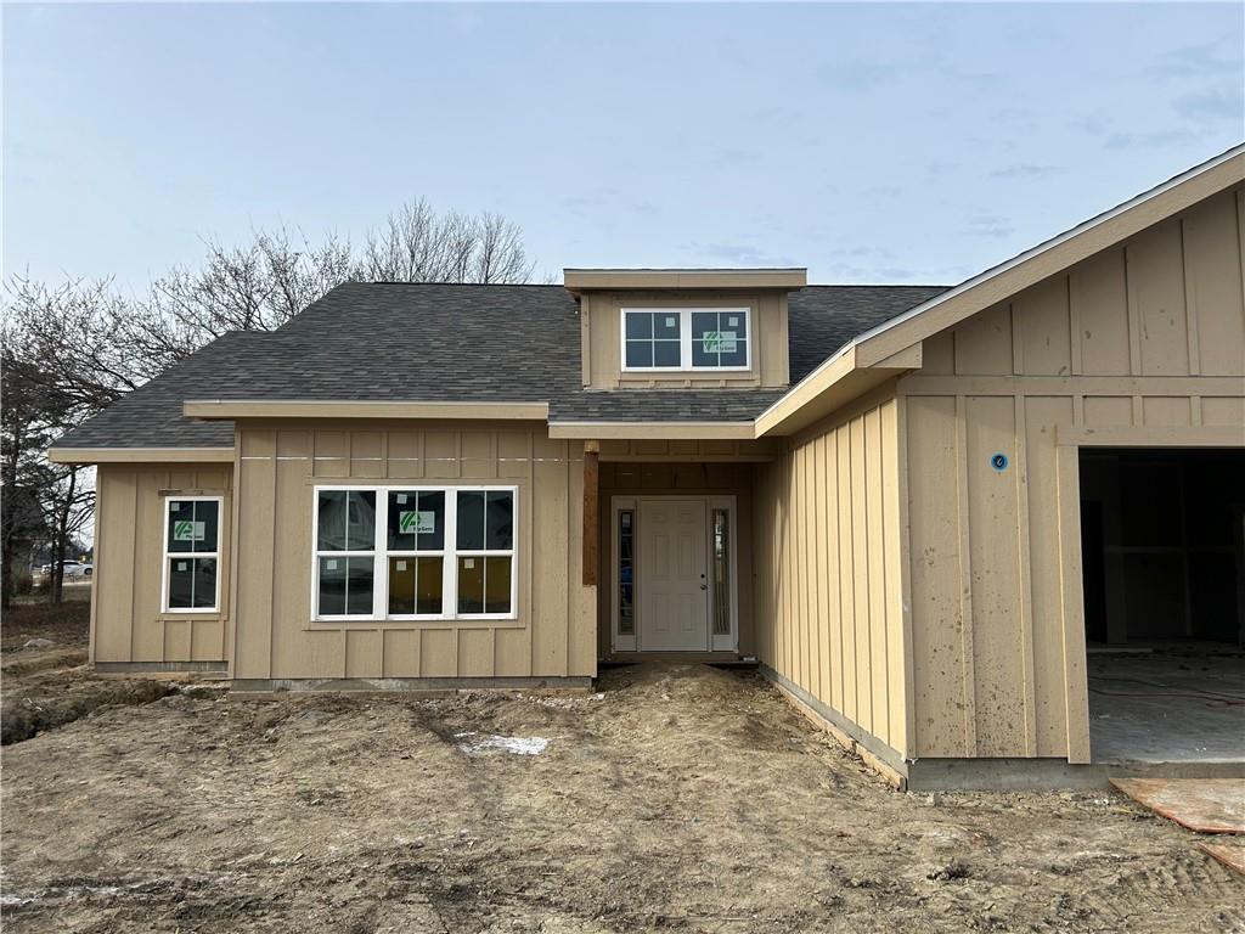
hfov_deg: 67.3
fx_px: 935
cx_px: 622
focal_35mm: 26
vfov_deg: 53.1
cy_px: 467
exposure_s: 1/2457
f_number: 1.5
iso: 50
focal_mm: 5.7
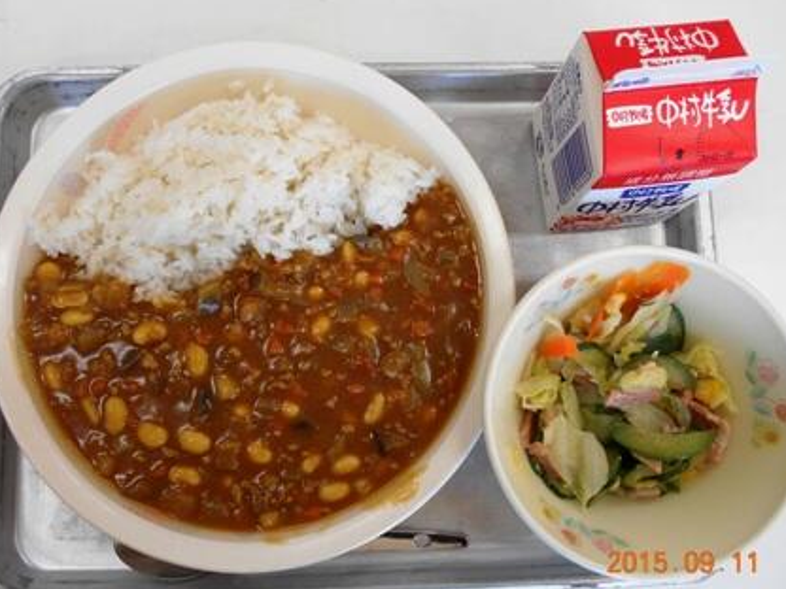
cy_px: 306
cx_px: 380
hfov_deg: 63.4
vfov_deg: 49.7
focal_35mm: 28
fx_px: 636
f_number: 3.2
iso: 80
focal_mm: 4.6
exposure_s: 1/30
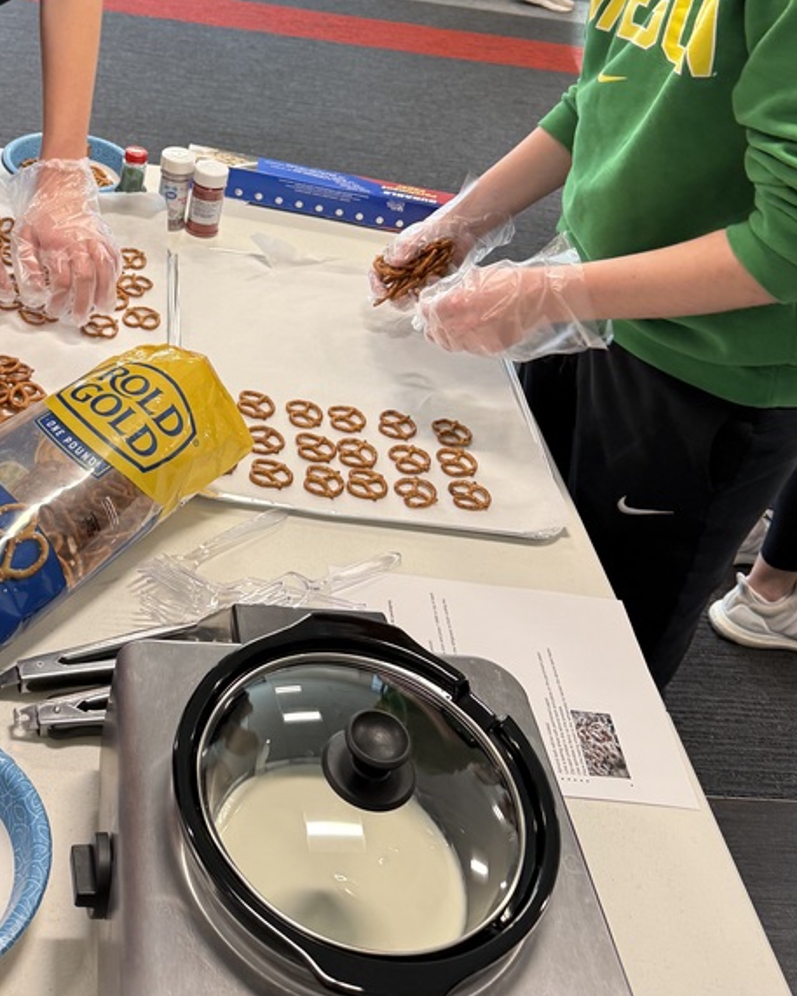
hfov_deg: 35.3
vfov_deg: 41.7
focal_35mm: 42
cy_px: 183
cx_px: 251
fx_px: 1238
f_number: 1.78
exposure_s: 1/75
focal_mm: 6.76
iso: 125
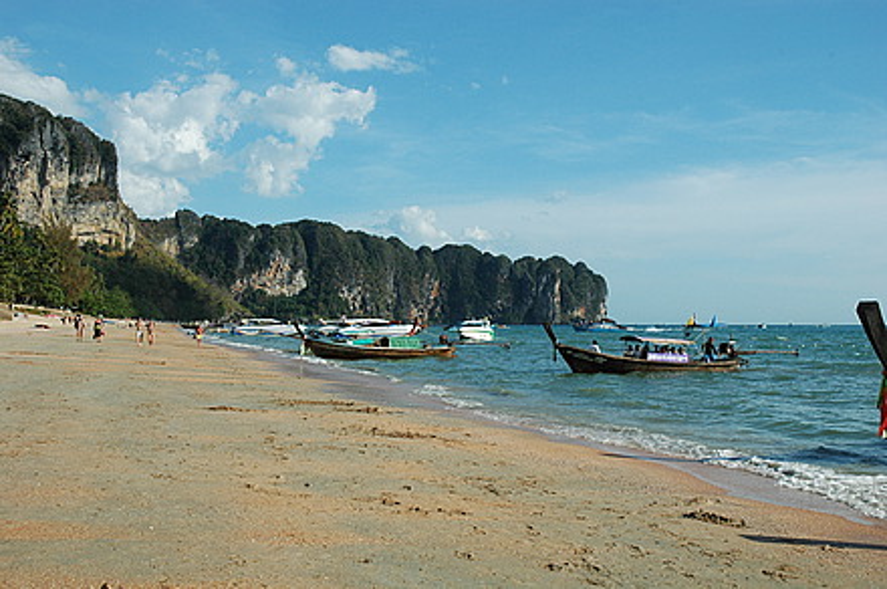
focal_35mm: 40
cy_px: 294
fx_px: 996
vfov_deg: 32.9
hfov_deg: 48.0
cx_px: 444
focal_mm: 27
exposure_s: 1/400
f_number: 10
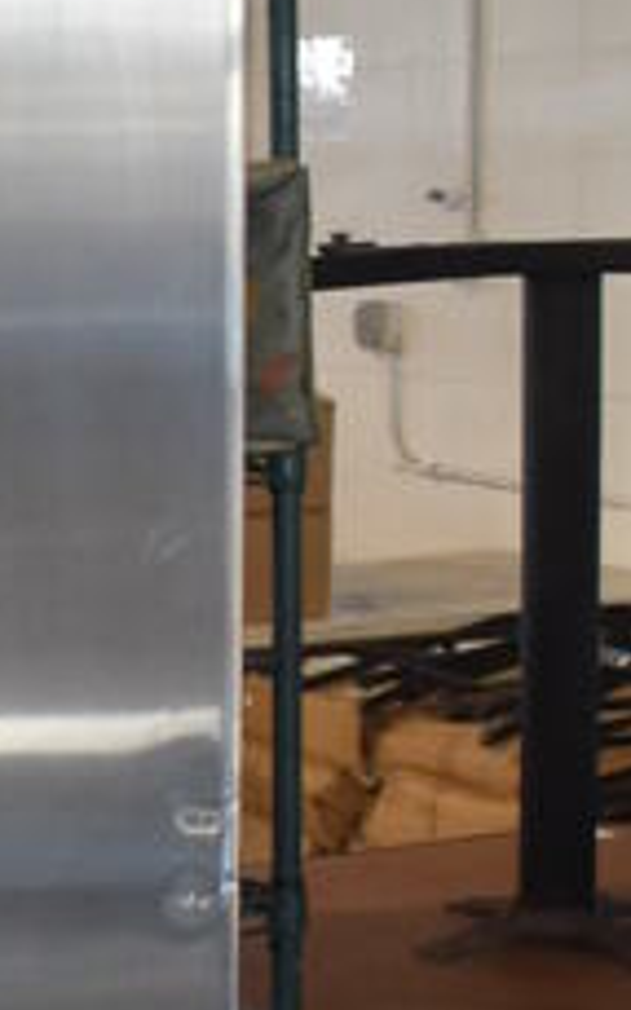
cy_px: 814
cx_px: -512
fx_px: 3029
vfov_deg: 18.8
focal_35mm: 110
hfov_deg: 11.1
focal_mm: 18
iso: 1000
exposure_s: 1/125
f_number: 3.5
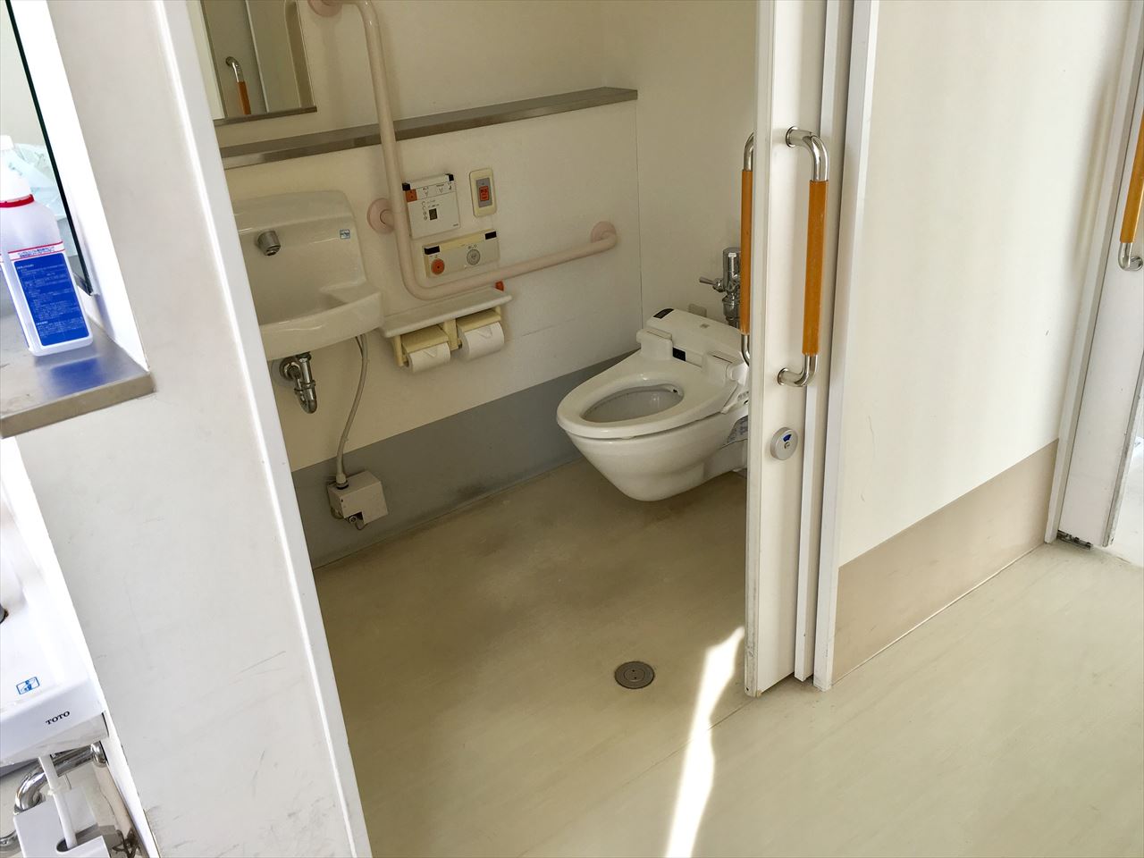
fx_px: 958
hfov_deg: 61.7
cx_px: 572
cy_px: 429
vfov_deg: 48.2
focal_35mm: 29
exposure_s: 1/154
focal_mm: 4.15
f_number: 2.2
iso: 25
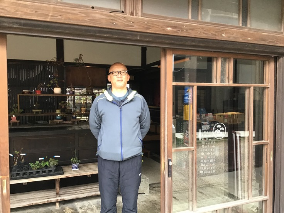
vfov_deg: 45.4
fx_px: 254
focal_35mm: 31
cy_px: 106
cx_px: 142
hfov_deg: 58.4
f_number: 2.4
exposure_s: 1/30
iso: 32
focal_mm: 3.3
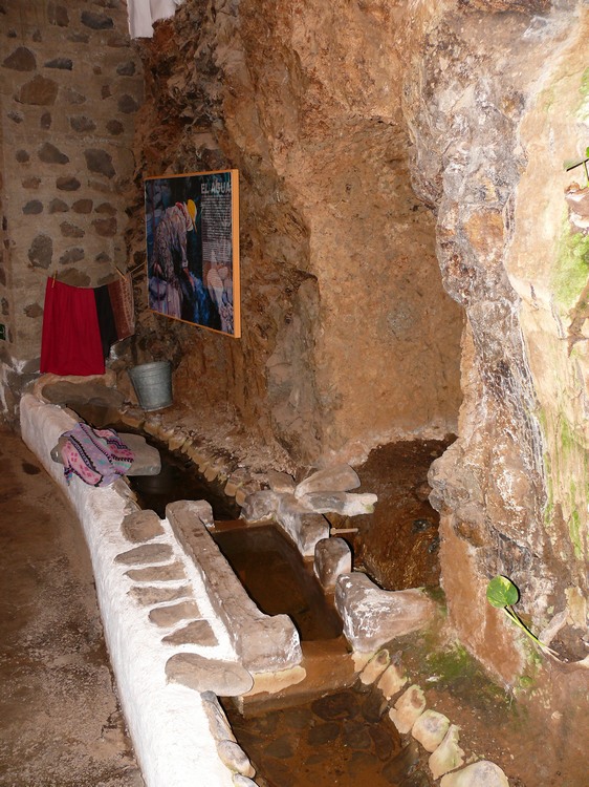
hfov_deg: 40.7
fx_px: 794
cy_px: 394
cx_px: 294
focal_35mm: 35
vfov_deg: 52.6
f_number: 2.8
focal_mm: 7.4
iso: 125
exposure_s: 1/30
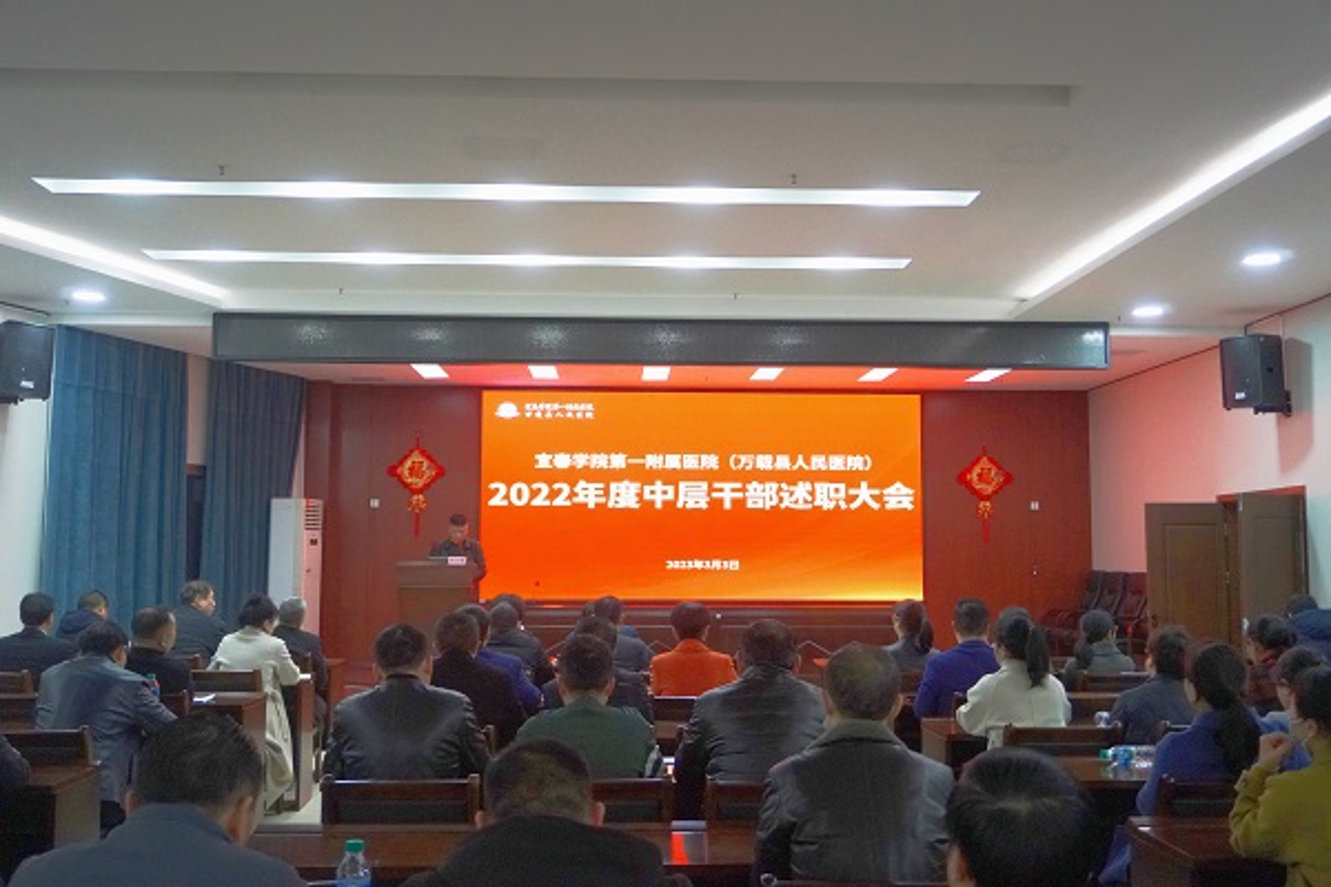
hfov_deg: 55.1
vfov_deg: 38.4
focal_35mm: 34
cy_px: 444
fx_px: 1275
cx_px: 666
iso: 2000
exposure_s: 1/160
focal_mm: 23
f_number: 4
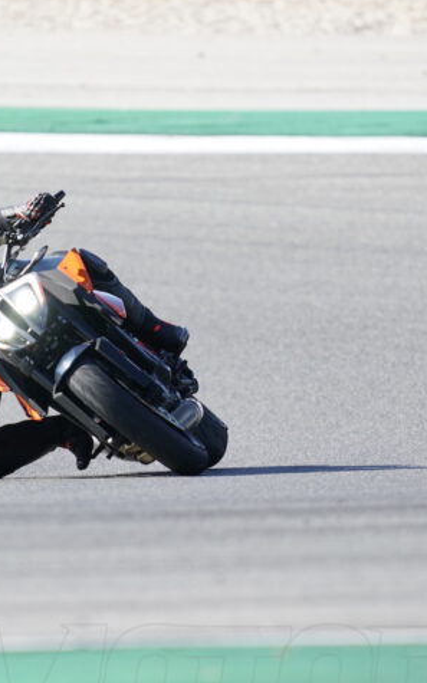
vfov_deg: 2.1
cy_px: 359
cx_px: 206
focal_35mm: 979
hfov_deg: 1.3
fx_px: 18223
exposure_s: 1/800
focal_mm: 600
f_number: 6.3
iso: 500
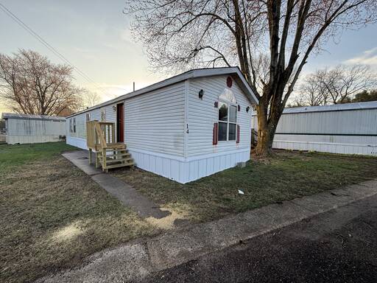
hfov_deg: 102.1
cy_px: 142
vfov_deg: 85.7
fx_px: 152
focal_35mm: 14
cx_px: 188
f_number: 2.2
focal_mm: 2.22
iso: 50
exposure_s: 1/249
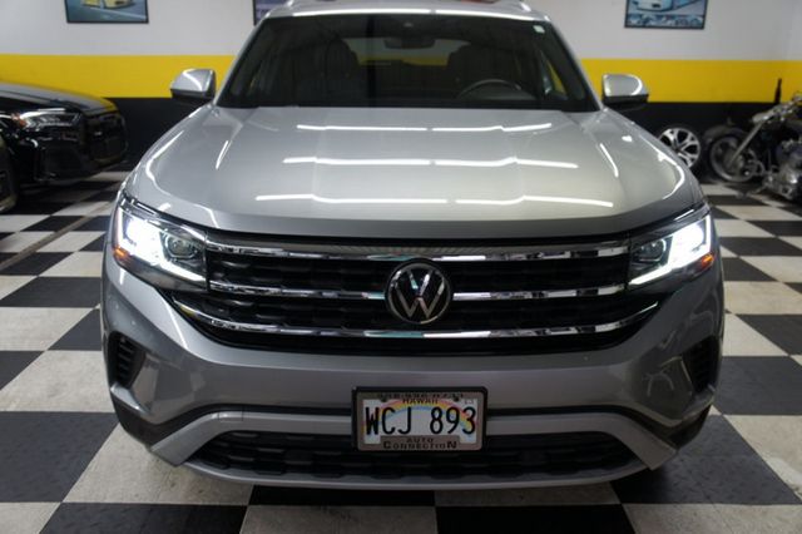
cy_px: 267
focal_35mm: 32
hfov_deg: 59.5
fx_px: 701
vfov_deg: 41.7
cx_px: 401
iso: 250
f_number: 4
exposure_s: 1/40
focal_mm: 21
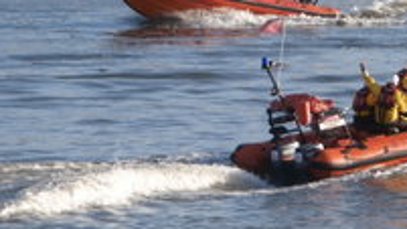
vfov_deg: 2.3
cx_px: 194
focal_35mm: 521
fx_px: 5622
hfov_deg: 4.1
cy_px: 69
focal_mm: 42
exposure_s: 1/320
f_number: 5.8
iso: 100
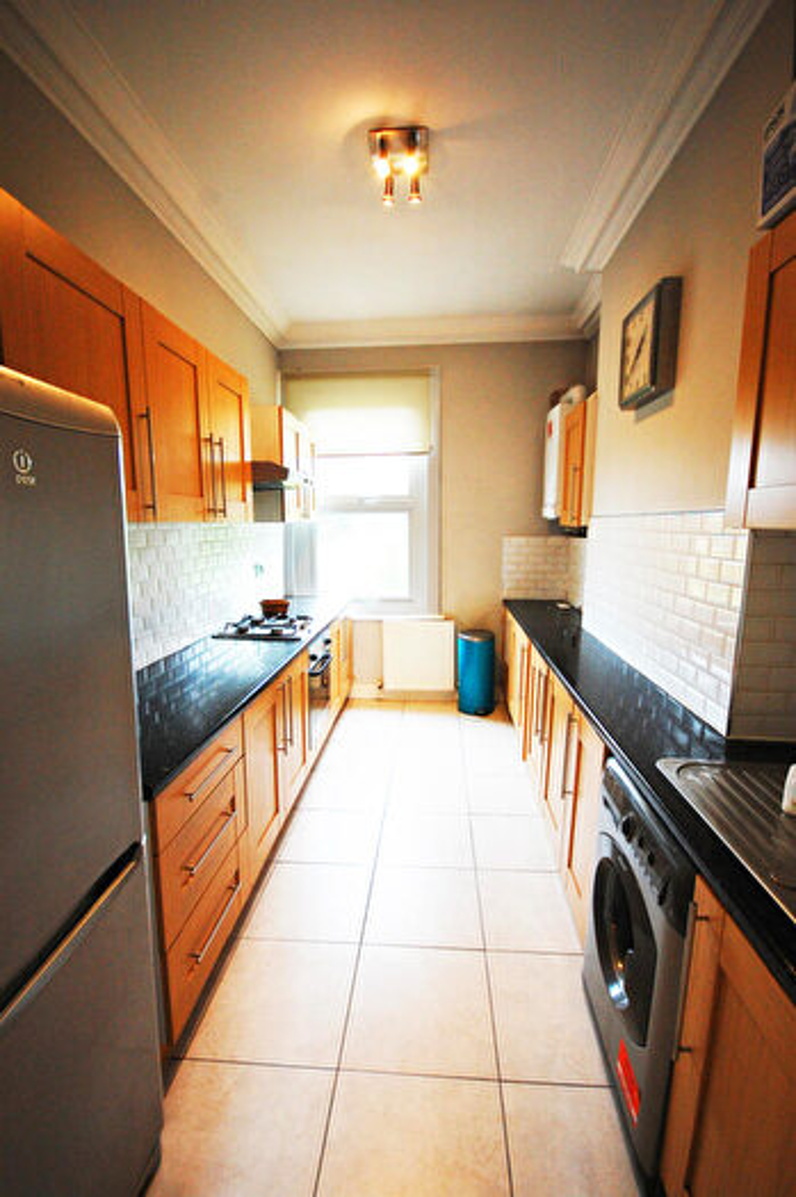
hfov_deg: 77.2
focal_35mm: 15
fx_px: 498
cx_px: 398
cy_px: 598
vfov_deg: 100.4
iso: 400
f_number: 5
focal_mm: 10
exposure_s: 1/80
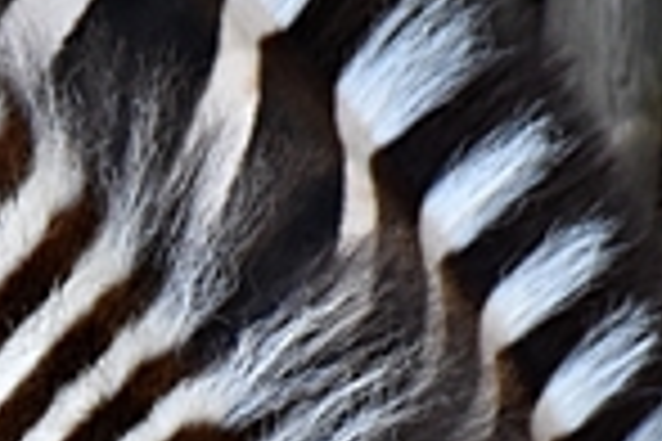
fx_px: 23407
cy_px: 565
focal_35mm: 1273
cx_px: -279
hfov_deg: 1.6
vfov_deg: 1.1
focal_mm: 122
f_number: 5.6
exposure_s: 1/200
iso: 800
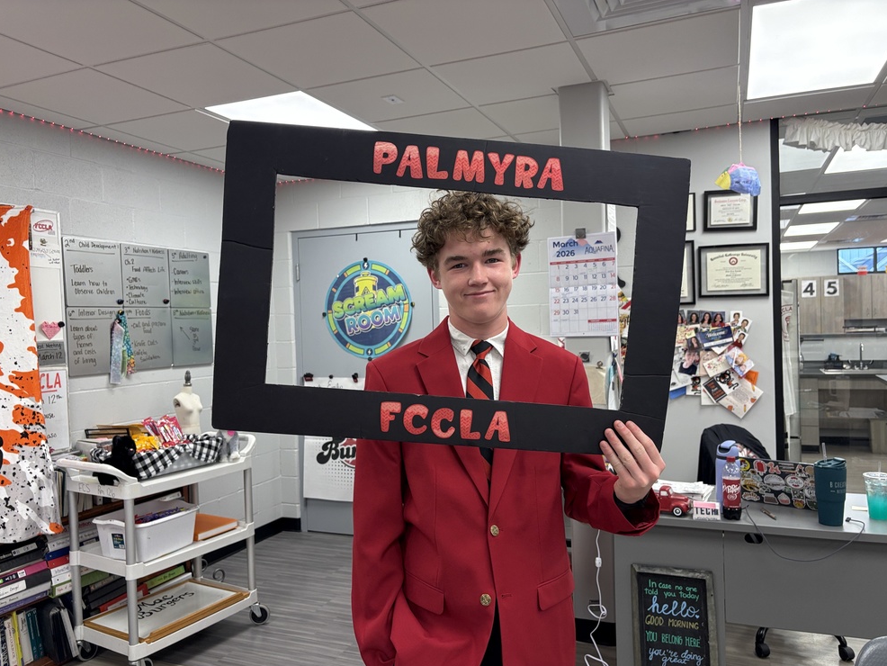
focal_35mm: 27
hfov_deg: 65.3
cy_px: 345
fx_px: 692
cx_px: 444
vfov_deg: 51.4
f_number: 1.6
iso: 125
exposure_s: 1/120
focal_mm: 5.96
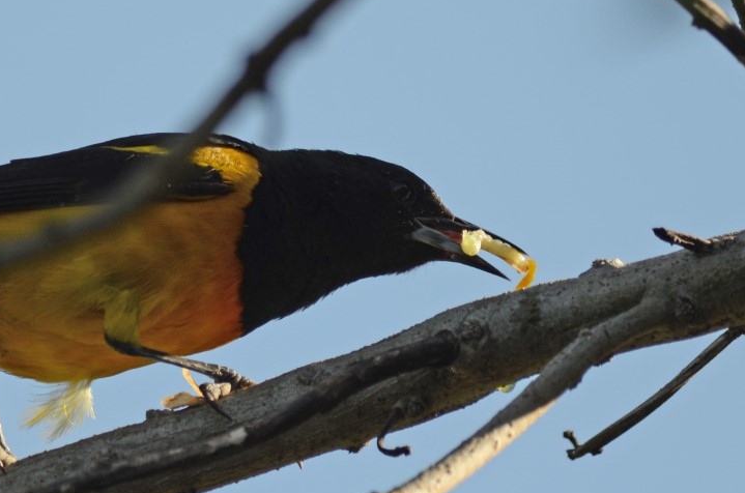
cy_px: 264
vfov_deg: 1.0
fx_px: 29528
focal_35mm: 1430
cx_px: 232
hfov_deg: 1.4
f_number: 5.6
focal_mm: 420
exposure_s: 1/800
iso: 250
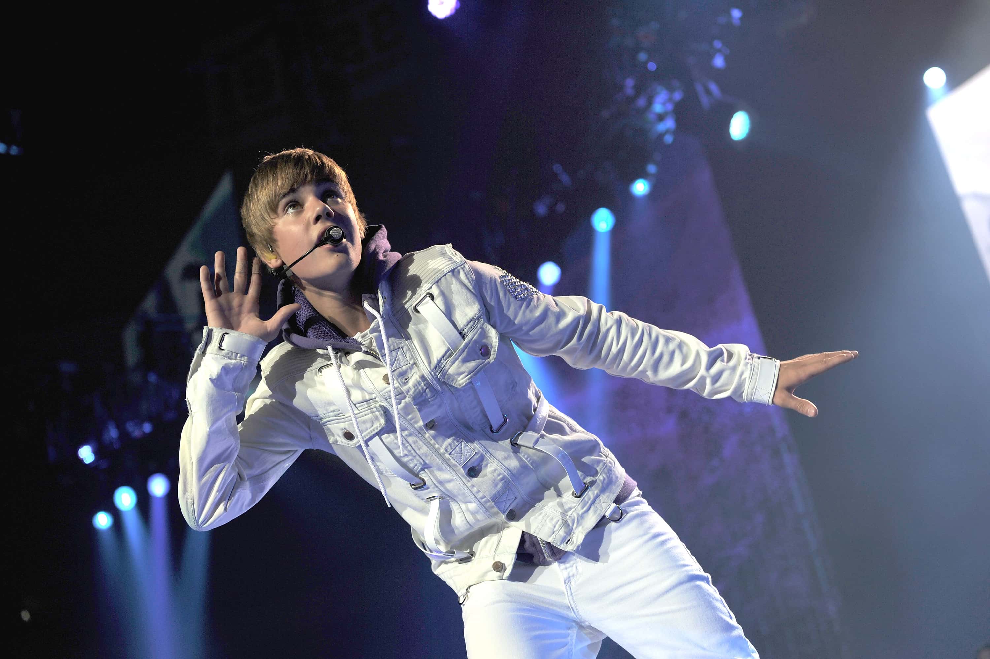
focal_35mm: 60
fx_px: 1649
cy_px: 330
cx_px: 495
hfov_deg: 33.4
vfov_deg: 22.6
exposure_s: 1/500
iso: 400
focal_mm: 60
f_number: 3.5
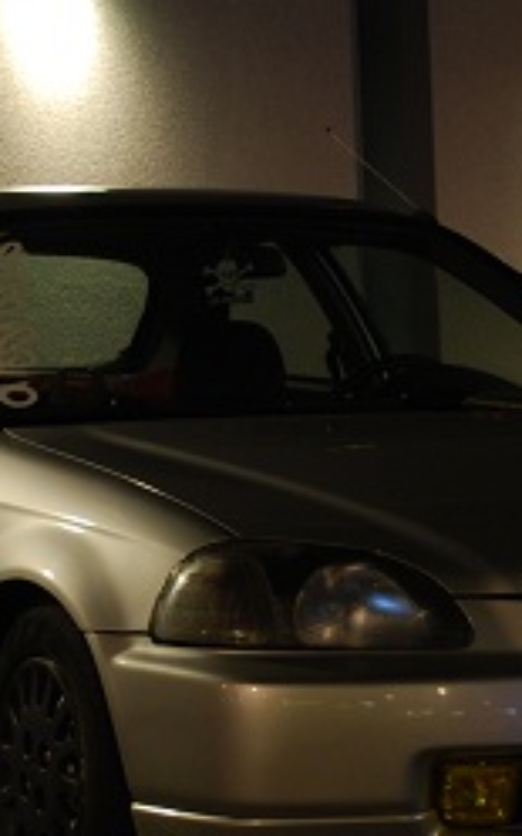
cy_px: 470
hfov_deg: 8.3
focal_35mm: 158
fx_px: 3596
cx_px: 381
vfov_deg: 13.2
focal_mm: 32
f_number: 5
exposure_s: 1/1.6
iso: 200
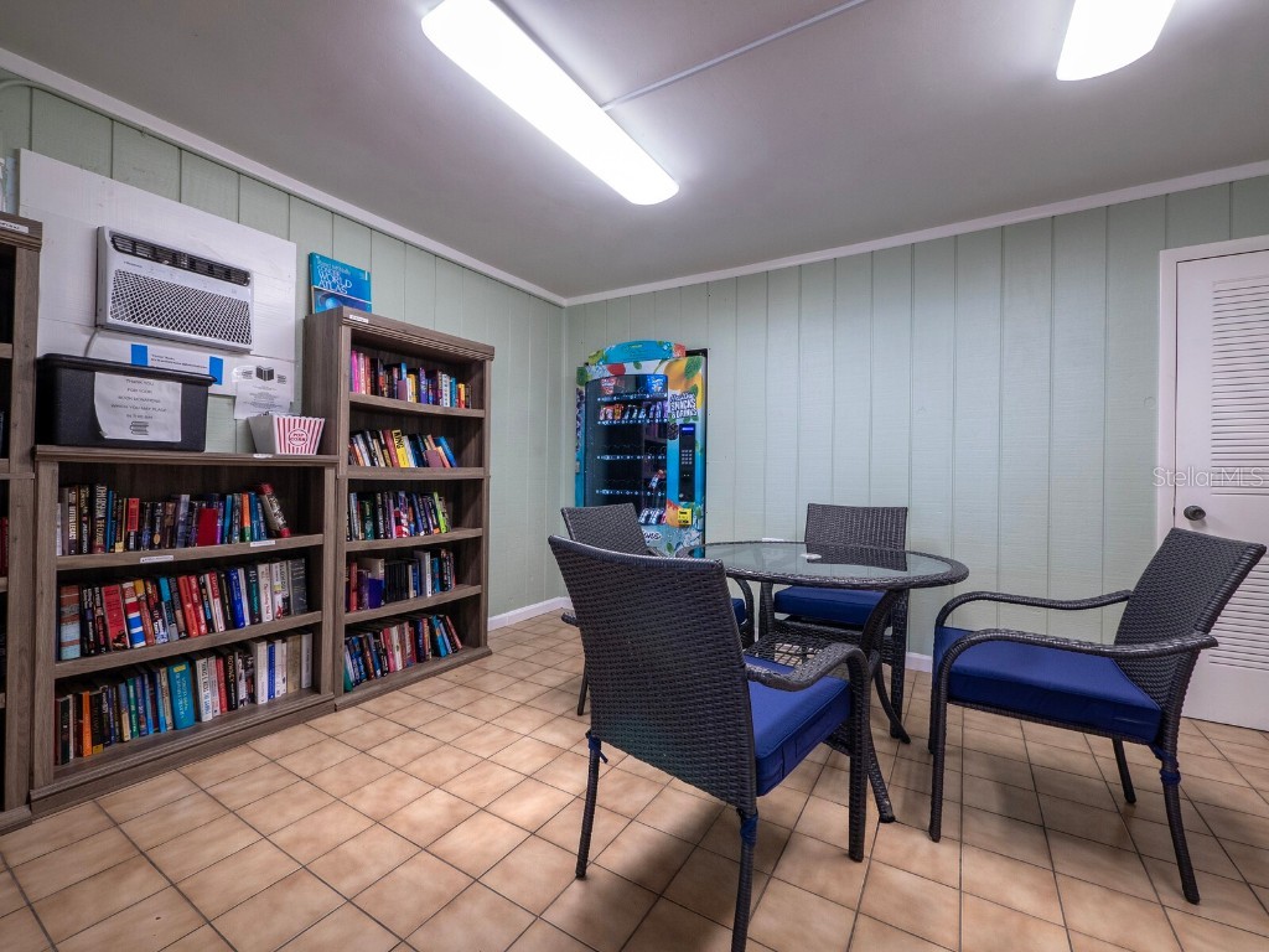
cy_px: 476
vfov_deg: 85.7
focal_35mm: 14
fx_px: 513
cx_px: 634
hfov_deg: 102.1
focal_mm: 7
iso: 400
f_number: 11
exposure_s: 1/4
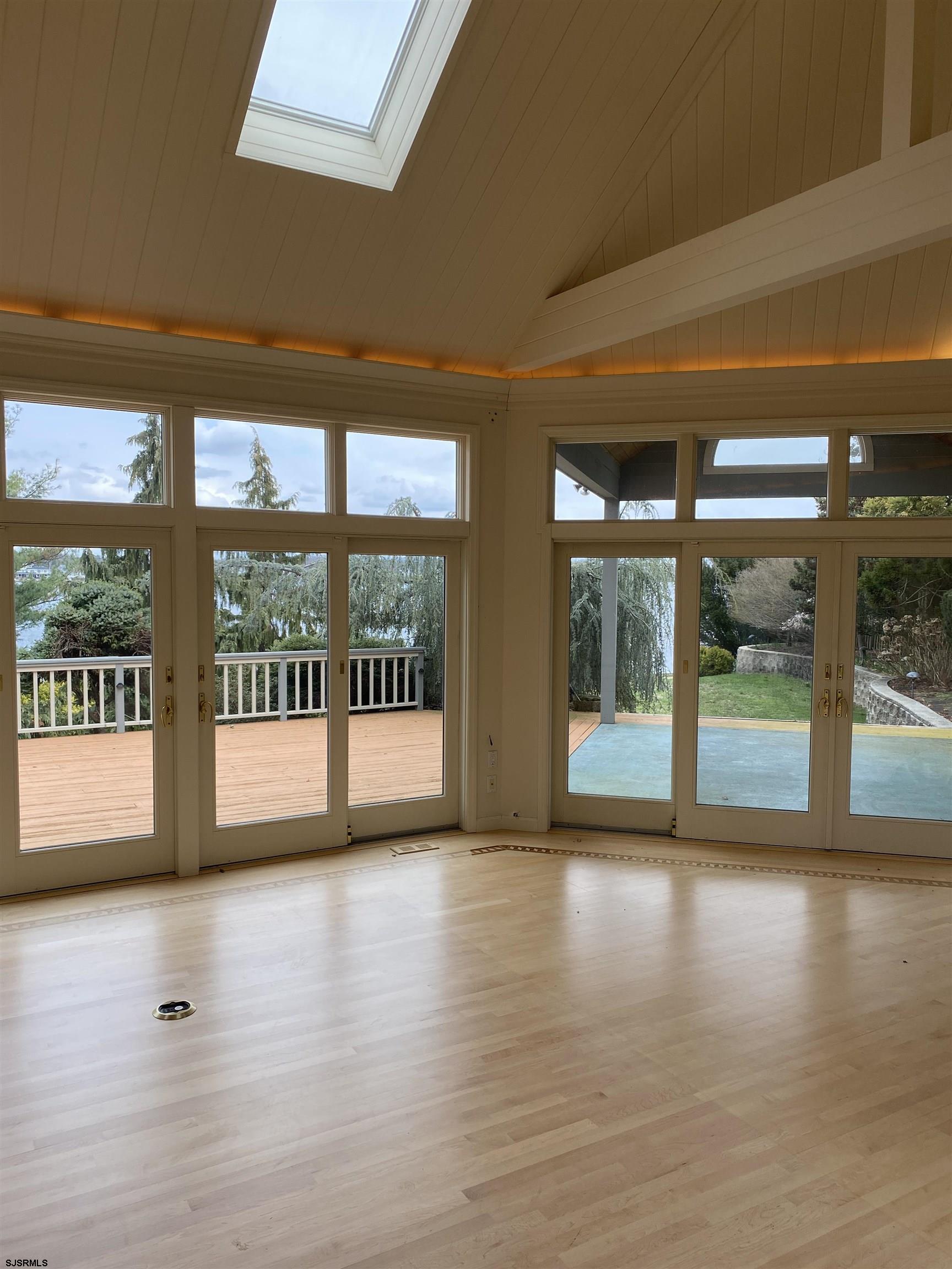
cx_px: 476
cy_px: 634
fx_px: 953
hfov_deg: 53.1
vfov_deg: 67.3
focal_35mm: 26
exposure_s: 1/409
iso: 32
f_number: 1.8
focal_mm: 4.25
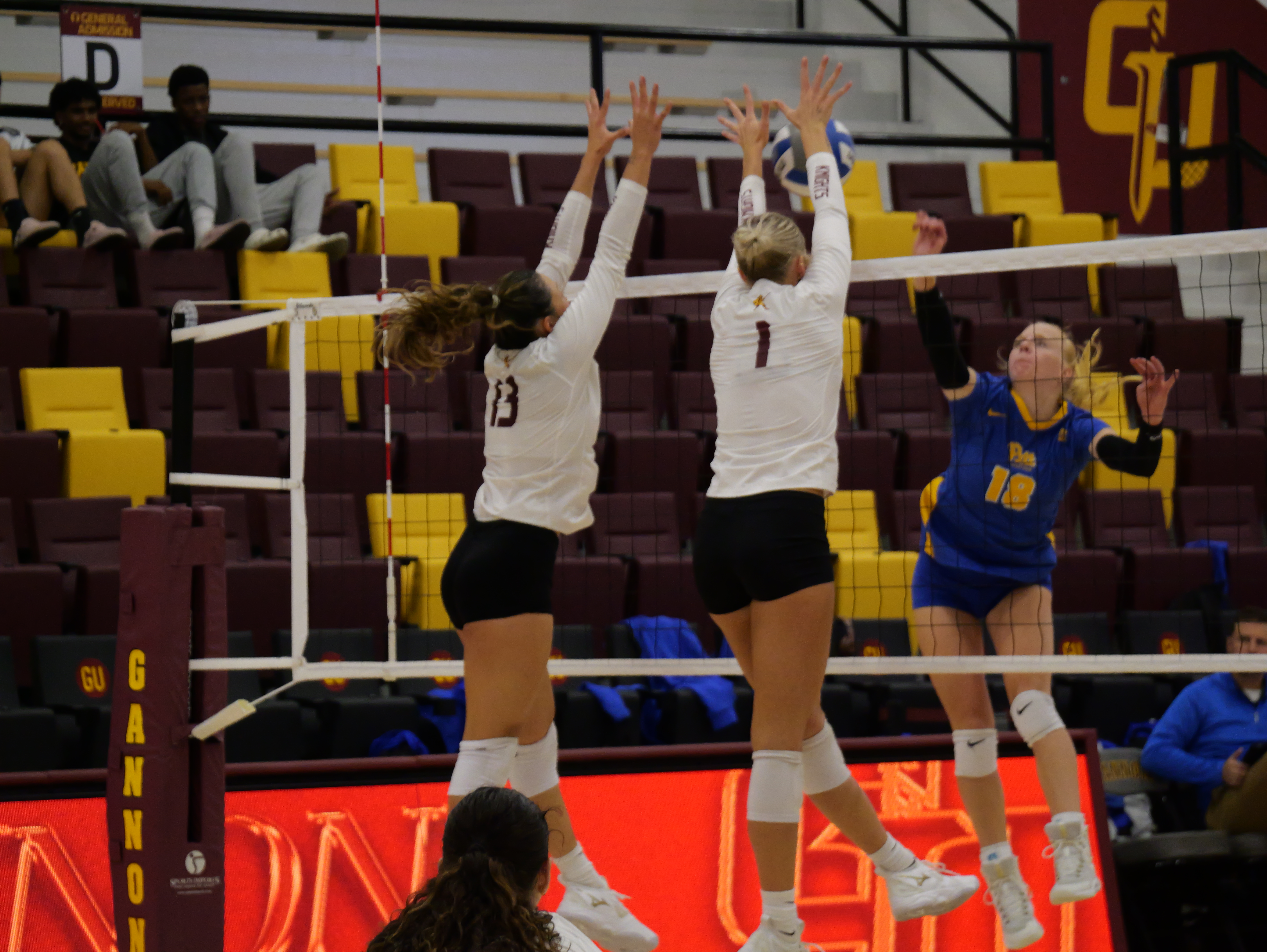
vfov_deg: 7.2
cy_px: 476
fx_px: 7542
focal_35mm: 206
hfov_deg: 9.6
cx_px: 634
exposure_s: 1/640
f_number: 5.5
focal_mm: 103
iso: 3200
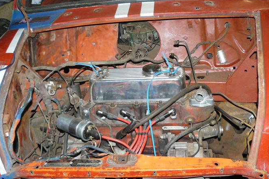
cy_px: 90
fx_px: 336
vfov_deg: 29.9
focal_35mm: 45
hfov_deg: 43.6
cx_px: 140
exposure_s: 1/30
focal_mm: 6
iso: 125
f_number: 2.8
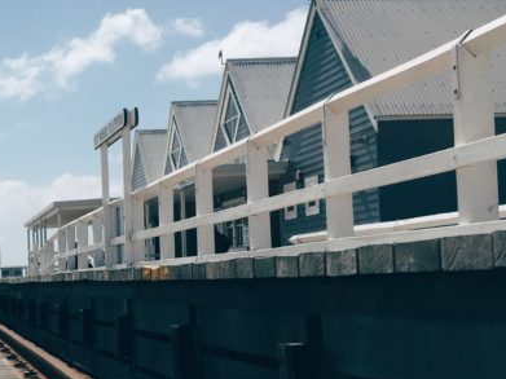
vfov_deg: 19.4
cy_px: 226
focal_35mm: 76
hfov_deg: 23.2
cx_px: -124
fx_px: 1111
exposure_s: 1/5650
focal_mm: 4.15
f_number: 2.2
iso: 32
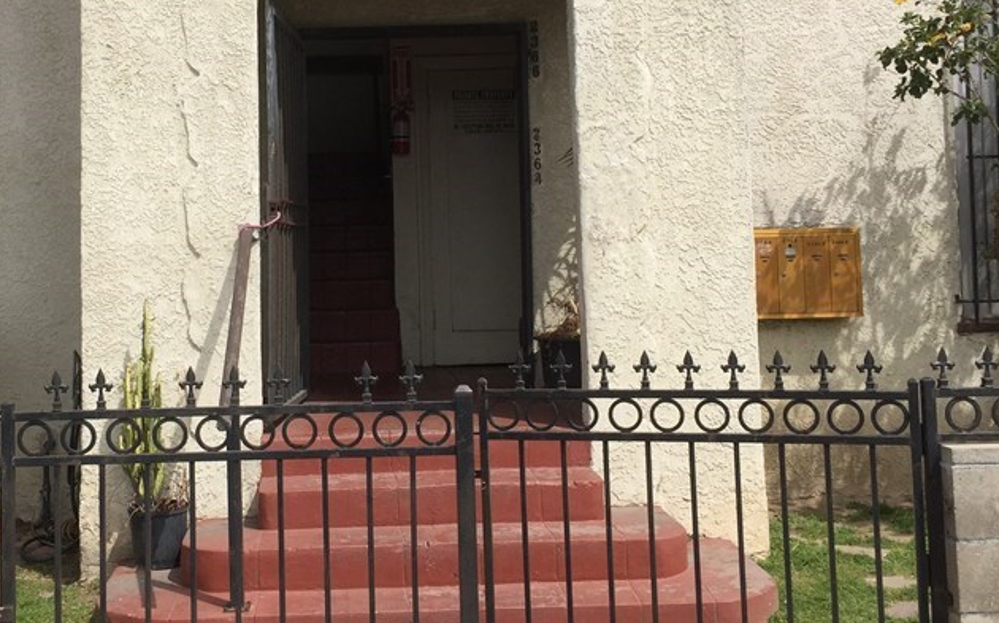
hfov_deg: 40.1
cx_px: 376
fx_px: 1361
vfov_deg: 25.7
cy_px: 216
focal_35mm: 50
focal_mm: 4.15
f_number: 2.2
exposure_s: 1/2326
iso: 32
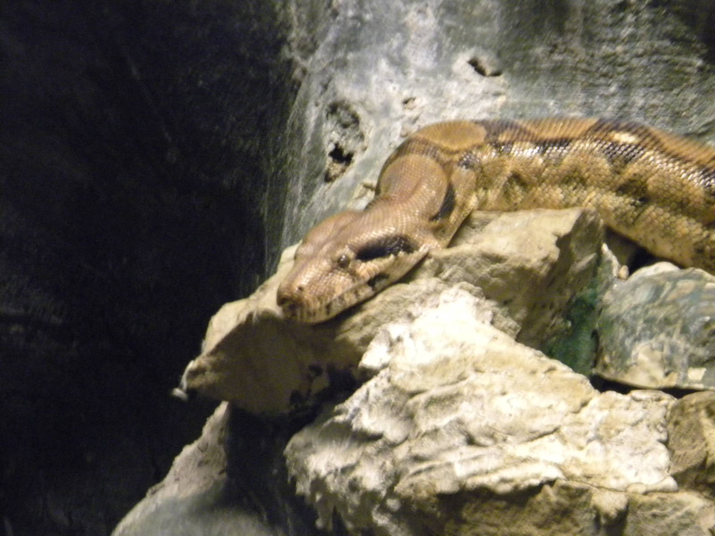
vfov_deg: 7.7
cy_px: 268
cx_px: 358
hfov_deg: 10.2
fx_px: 3986
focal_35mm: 193
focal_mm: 34.9
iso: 800
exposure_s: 1/6.5
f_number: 5.2
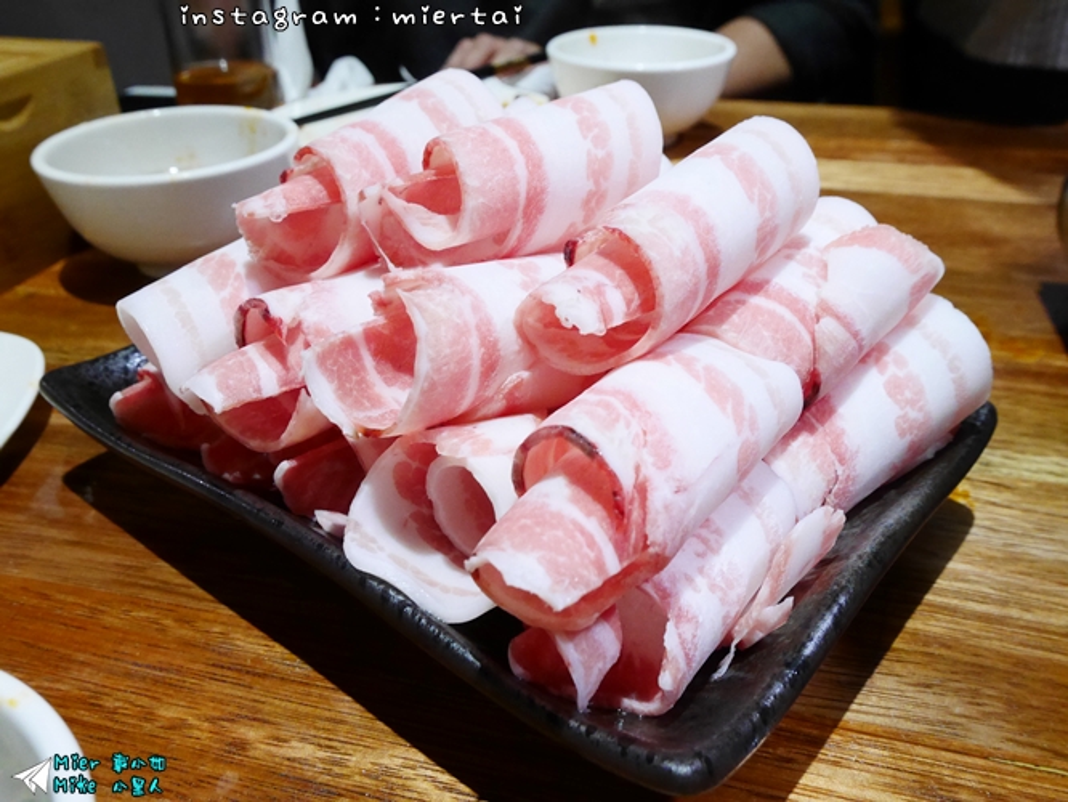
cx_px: 534
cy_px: 401
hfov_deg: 56.8
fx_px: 988
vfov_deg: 44.2
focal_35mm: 32
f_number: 7.1
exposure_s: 1/60
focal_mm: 16
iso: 3200
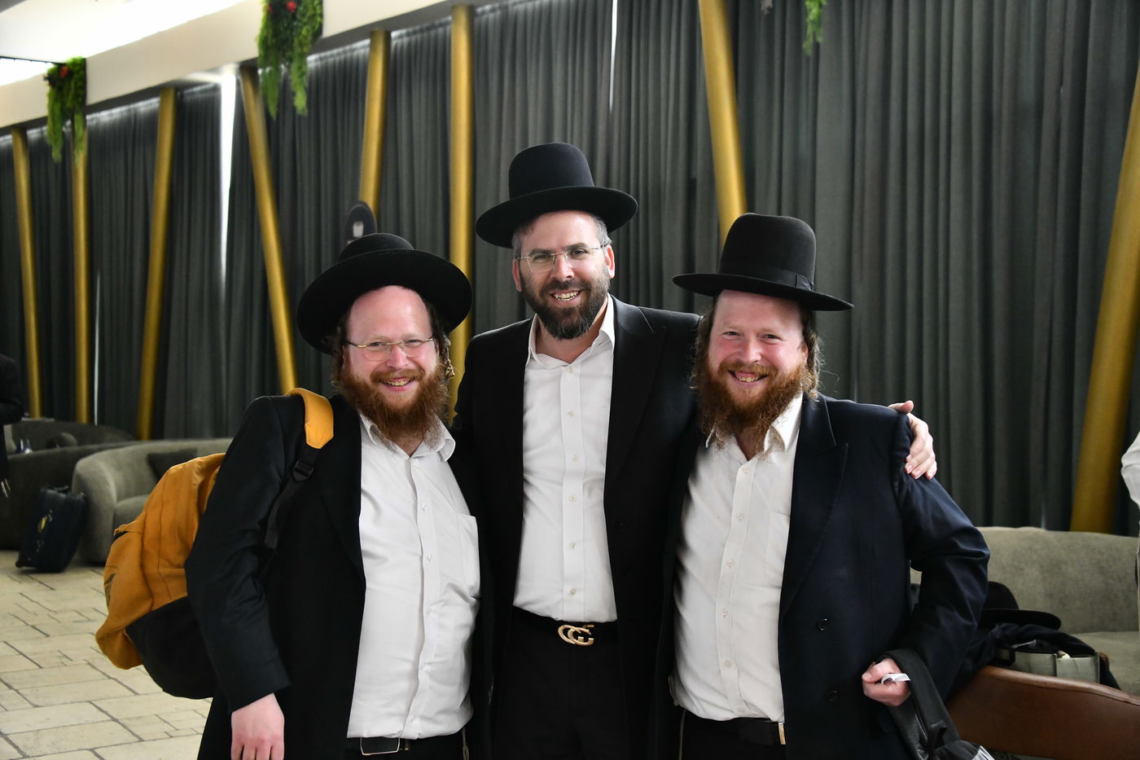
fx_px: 1583
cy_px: 380
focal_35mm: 50
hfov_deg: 39.6
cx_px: 570
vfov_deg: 27.0
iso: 2000
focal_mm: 50
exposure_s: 1/200
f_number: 5.6
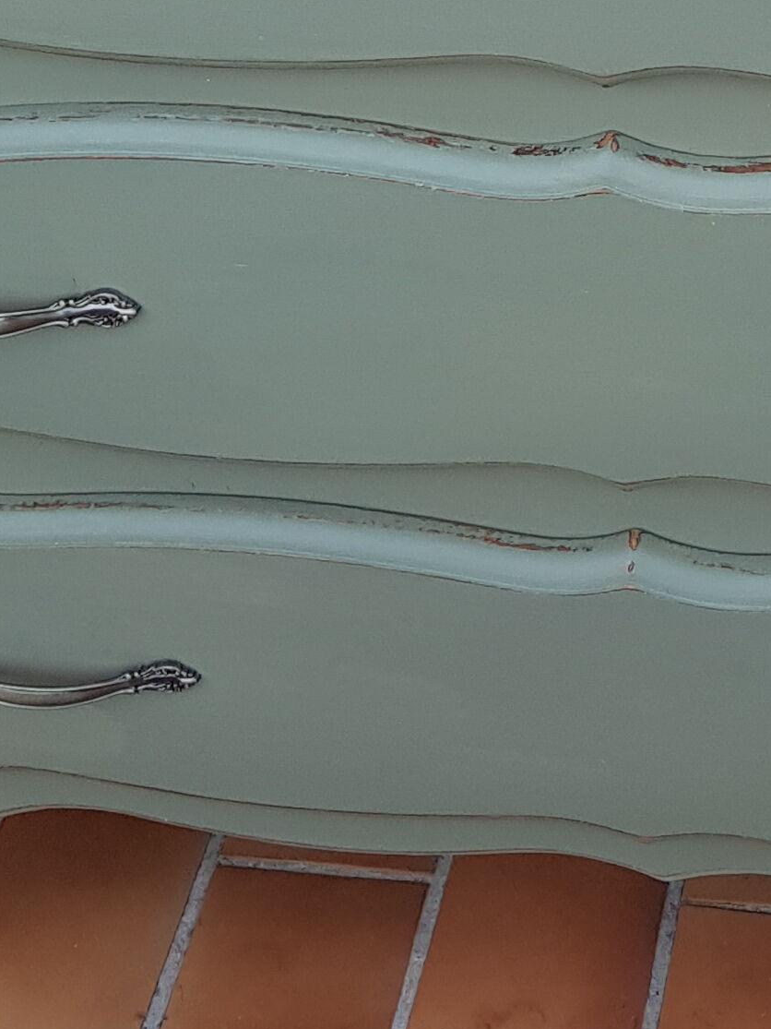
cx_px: 698
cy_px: -390
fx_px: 2792
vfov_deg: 19.0
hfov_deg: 15.5
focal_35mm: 94
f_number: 1.7
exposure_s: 1/50
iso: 64
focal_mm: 4.3
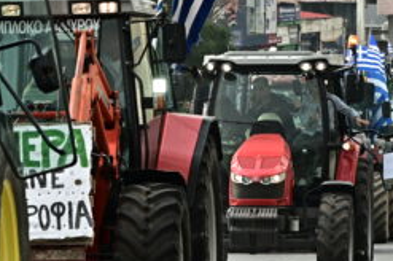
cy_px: 52
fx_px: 4067
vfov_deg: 3.7
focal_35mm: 373
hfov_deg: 5.5
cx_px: 123
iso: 100
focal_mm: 120
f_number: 7.1
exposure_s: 1/200
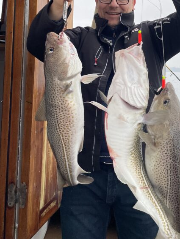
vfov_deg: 39.6
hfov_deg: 30.8
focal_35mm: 47
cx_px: 109
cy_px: 67
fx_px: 326
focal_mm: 4.2
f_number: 1.6
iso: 32
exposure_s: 1/121
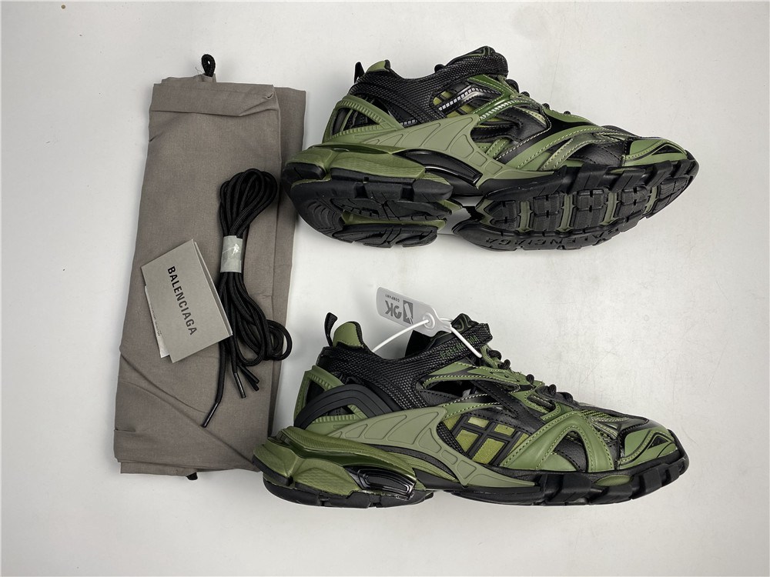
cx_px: 385
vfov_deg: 53.1
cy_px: 288
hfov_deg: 67.3
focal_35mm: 26
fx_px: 578
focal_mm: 4.25
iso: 40
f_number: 1.8
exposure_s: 1/100
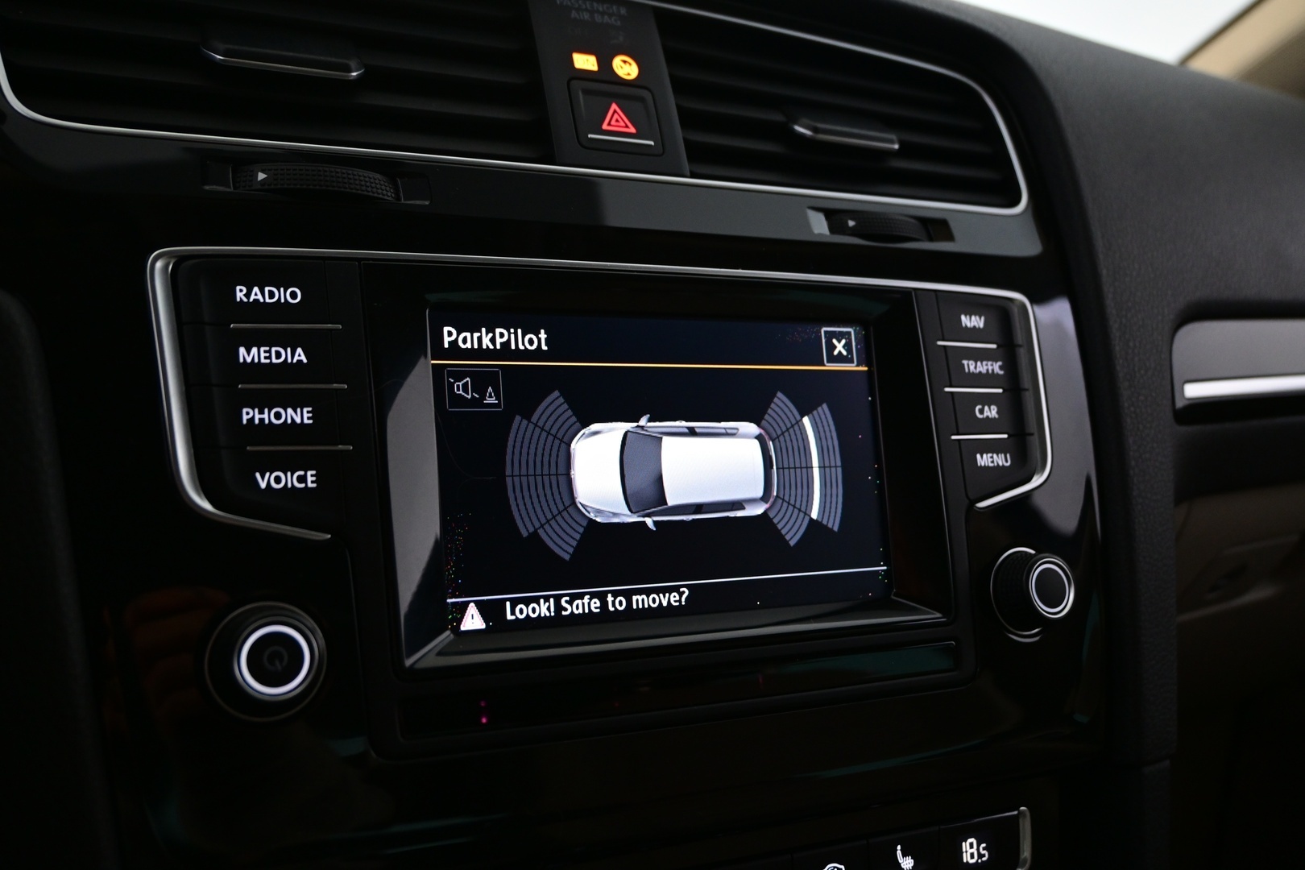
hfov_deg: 58.3
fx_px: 1169
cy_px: 435
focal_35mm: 32
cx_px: 652
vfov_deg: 40.8
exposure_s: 1/30
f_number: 4
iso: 1100
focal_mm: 21.5
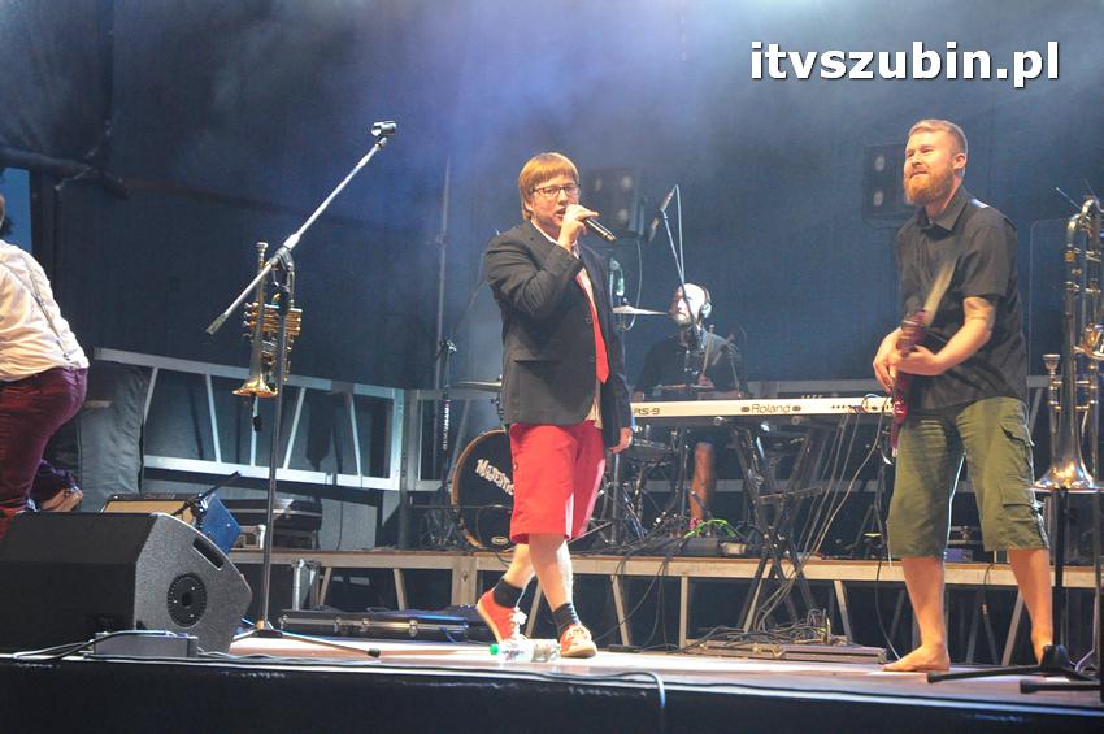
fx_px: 3217
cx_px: 552
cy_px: 367
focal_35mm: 105
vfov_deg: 13.0
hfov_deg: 19.5
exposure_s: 1/50
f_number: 4.5
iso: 3200
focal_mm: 70
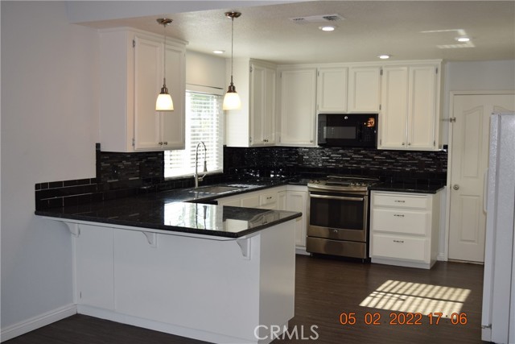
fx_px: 558
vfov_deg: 34.2
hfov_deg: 49.5
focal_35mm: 39
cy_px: 172
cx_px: 258
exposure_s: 1/125
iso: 250
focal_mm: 26
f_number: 5.6
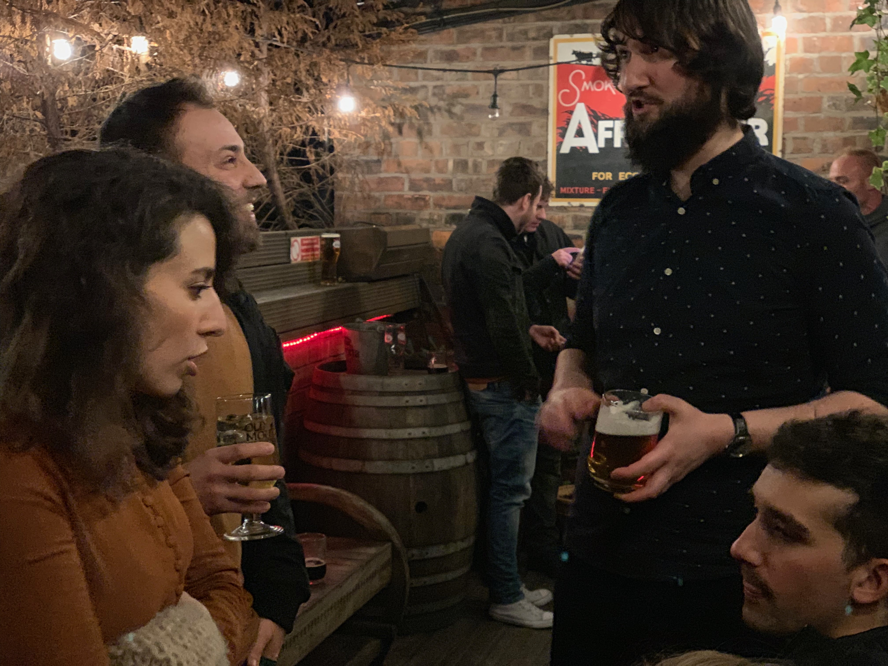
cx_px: 444
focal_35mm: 52
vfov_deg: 28.0
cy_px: 333
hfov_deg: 36.8
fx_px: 1334
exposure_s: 1/25
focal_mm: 6
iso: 640
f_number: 2.4
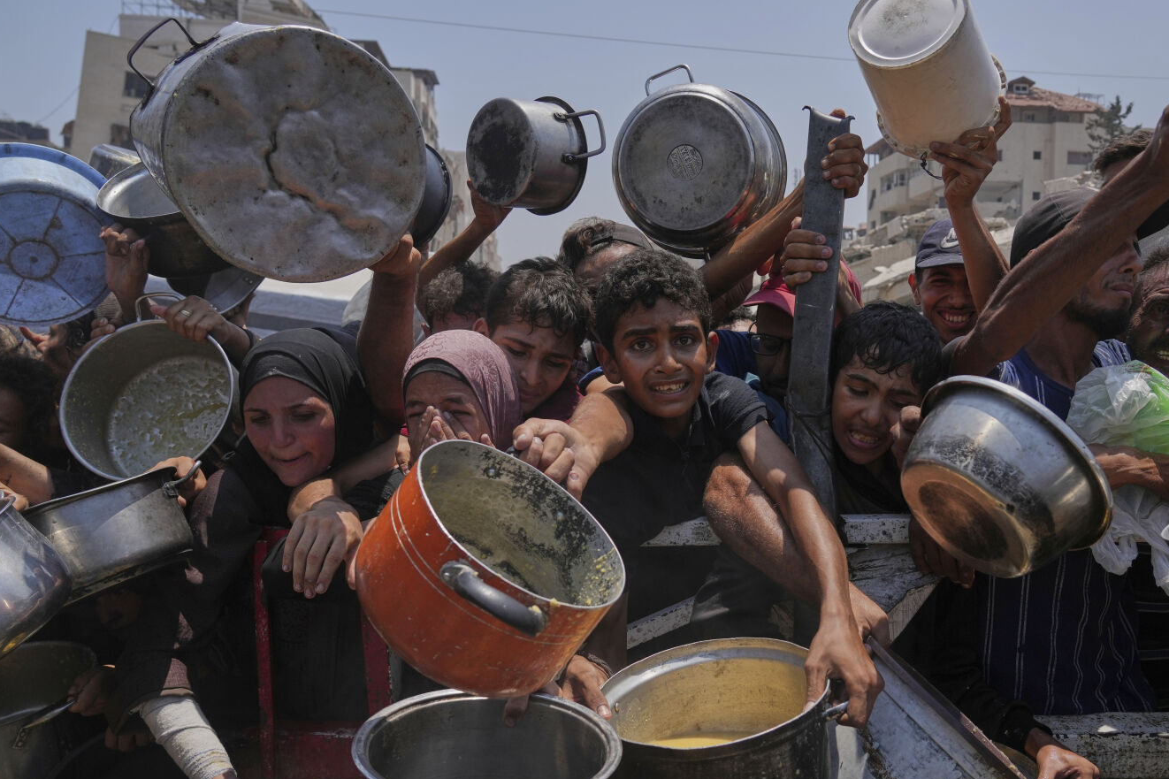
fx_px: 1039
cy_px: 434
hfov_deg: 58.3
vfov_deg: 41.0
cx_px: 696
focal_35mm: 32
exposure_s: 1/2500
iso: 250
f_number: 5
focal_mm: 24
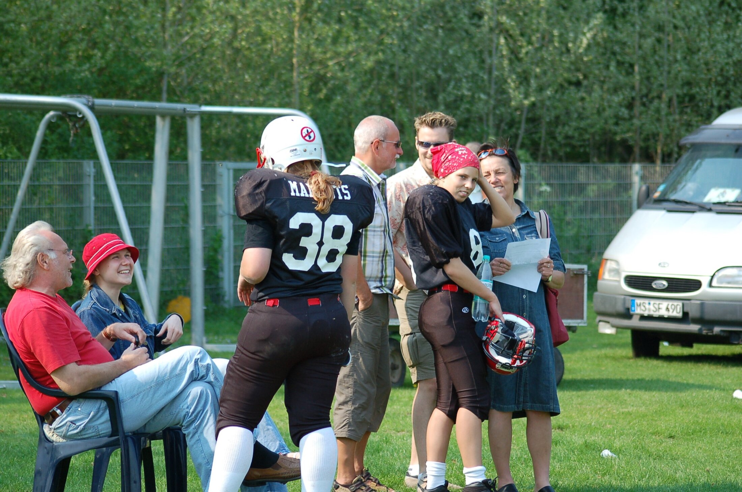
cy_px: 246
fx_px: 3394
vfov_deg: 8.3
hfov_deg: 12.5
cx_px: 371
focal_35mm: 165
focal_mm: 110
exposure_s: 1/1000
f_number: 4.2
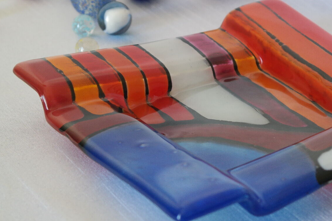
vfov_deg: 11.7
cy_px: 90
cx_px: 248
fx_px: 1079
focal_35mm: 117
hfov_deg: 17.4
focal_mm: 50
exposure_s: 1/30
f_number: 5.6
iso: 800
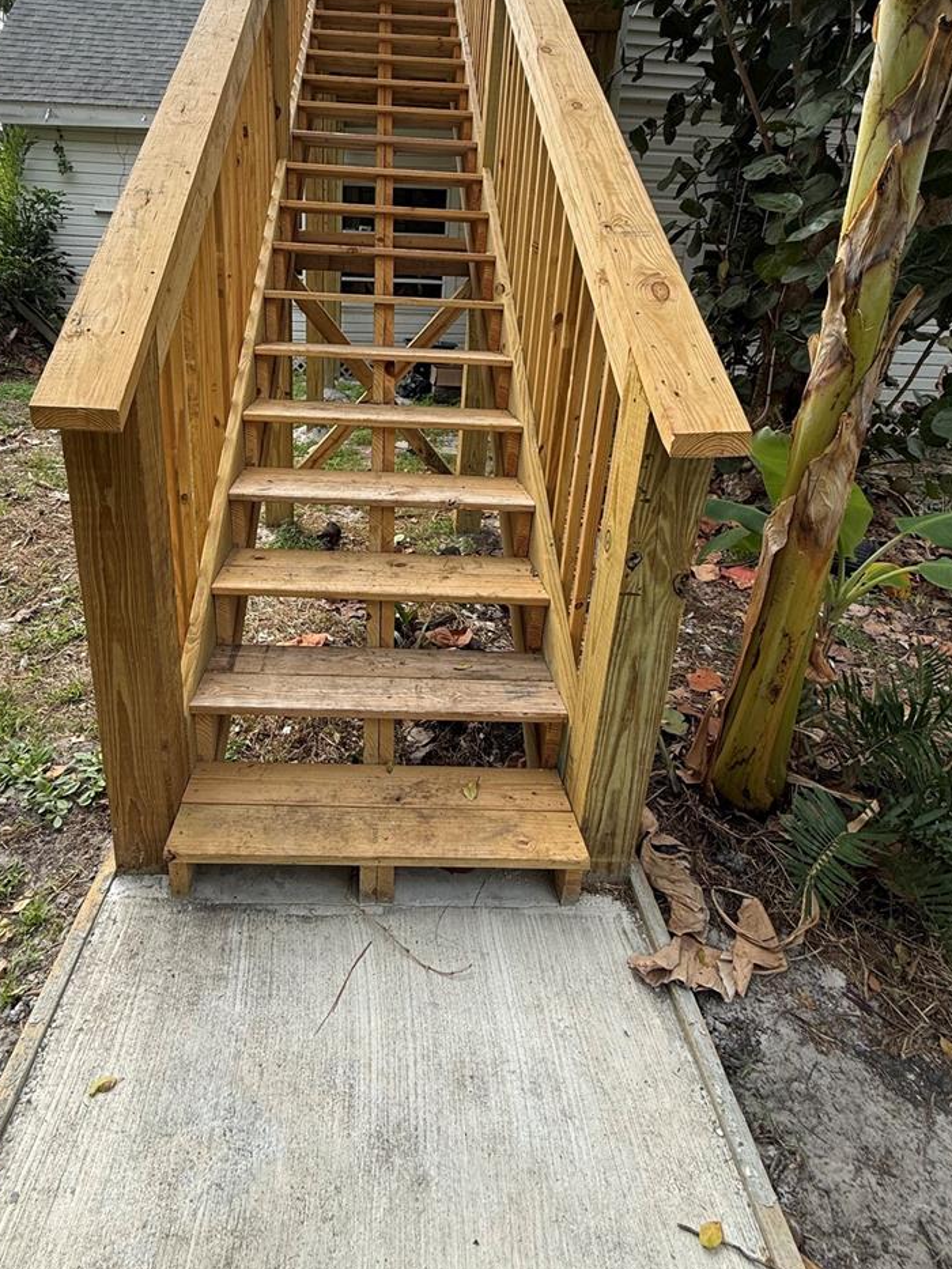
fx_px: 660
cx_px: 397
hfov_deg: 71.1
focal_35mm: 18
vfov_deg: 86.6
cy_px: 505
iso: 50
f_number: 2.2
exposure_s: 1/535
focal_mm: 2.22
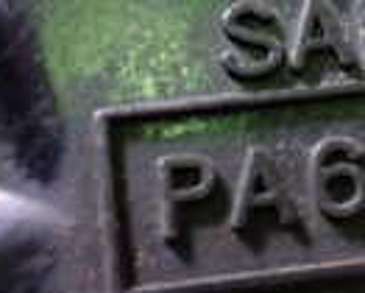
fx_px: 1449
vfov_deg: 11.2
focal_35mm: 134
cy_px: -109
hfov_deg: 14.3
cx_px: 265
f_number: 2.3
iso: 1000
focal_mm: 5.4
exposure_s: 1/30
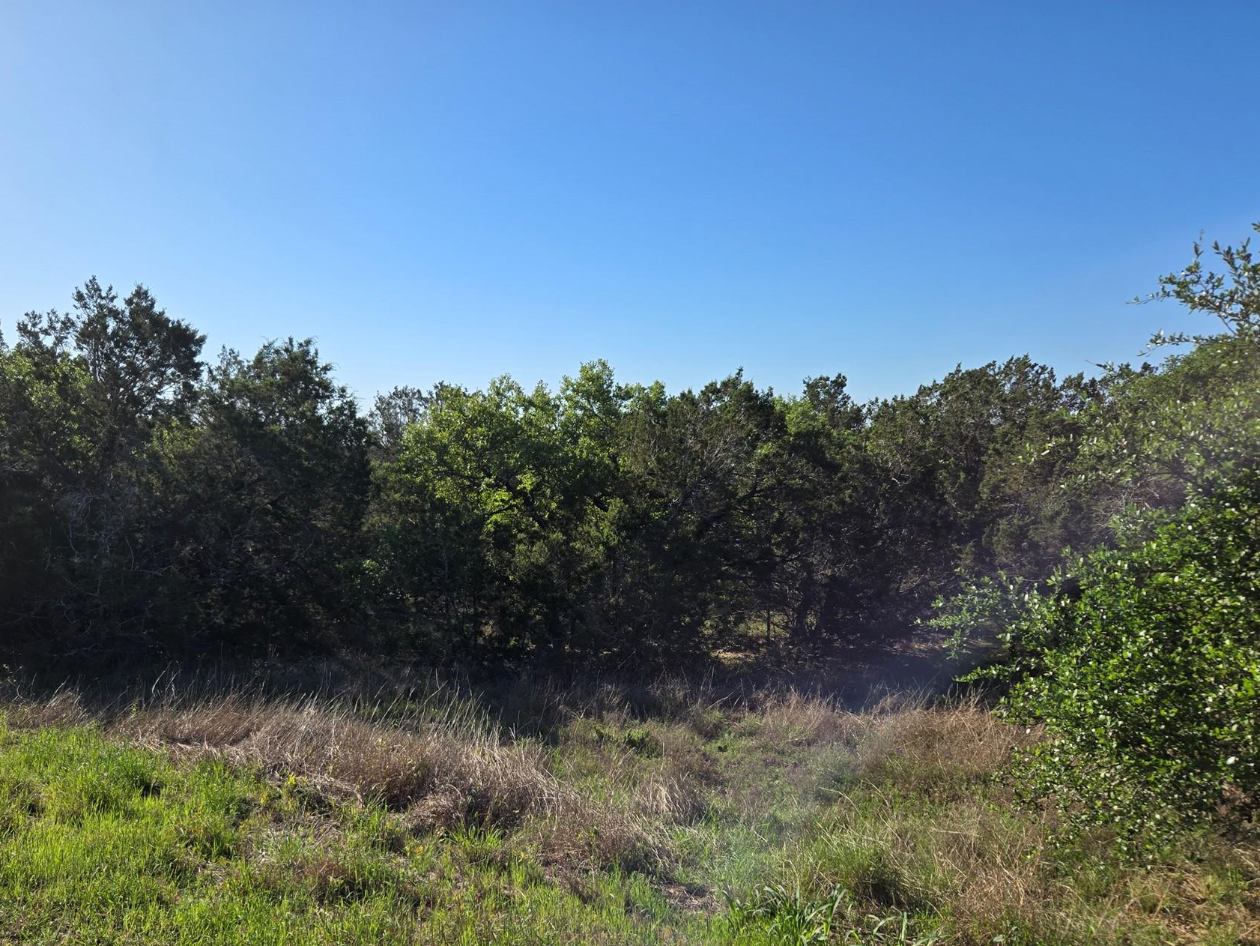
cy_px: 554
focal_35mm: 28
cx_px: 554
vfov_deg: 49.5
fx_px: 1019
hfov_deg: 63.2
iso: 25
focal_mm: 5.4
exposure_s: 1/1789
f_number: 1.8
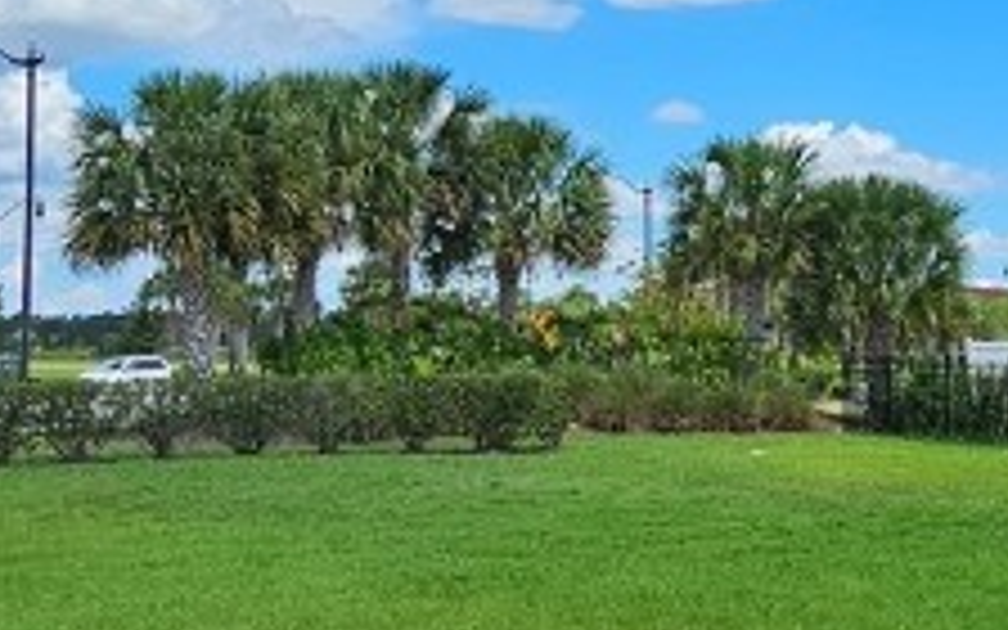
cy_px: 189
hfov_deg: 31.6
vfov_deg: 20.5
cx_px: 814
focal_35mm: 63
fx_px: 1731
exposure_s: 1/4176
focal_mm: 2.2
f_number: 2.2
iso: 50
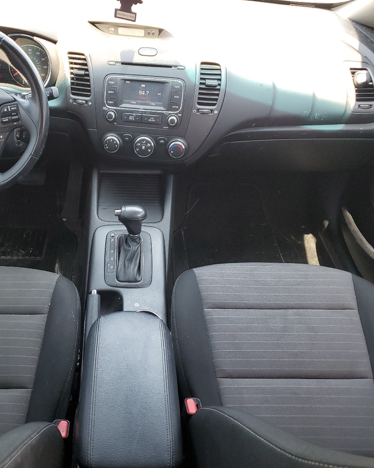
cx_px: 142
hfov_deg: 43.0
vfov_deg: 52.8
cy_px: 234
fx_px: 470
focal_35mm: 34
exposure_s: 1/120
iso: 92
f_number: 1.5
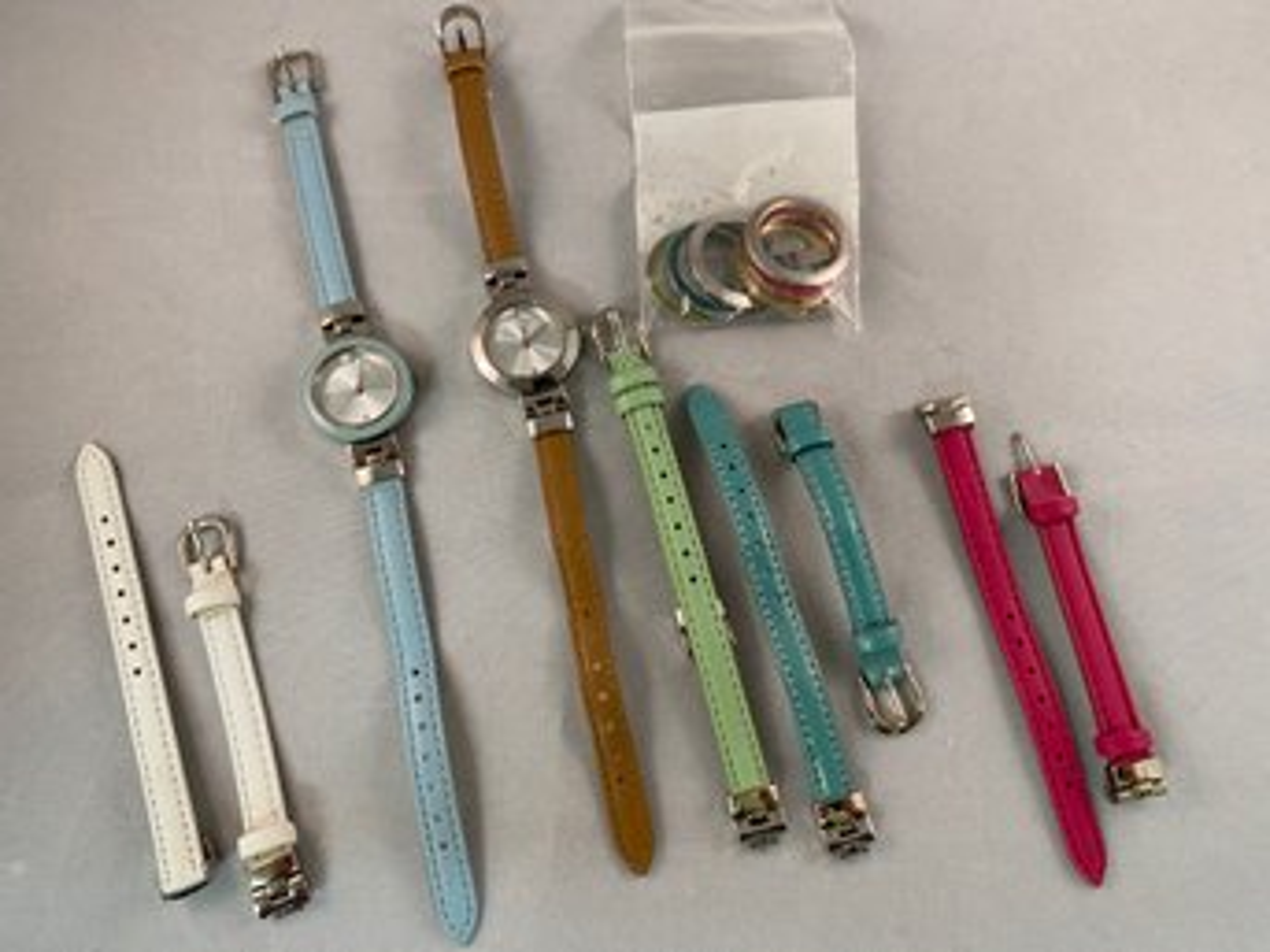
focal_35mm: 26
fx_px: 954
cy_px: 476
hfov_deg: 67.3
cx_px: 635
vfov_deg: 53.0
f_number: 1.8
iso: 80
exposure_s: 1/60
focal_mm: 4.25
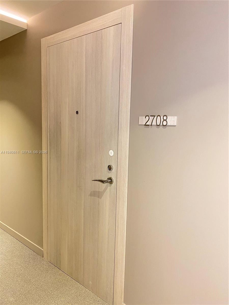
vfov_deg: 67.3
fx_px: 229
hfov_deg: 53.1
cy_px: 152
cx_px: 114
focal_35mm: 26
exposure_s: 1/40
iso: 400
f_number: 1.8
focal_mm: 4.25
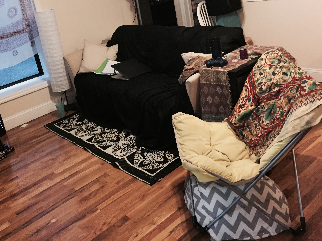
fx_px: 353
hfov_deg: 48.9
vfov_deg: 37.4
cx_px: 143
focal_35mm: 38
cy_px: 85
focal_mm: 4.15
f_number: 2.2
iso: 400
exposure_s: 1/15
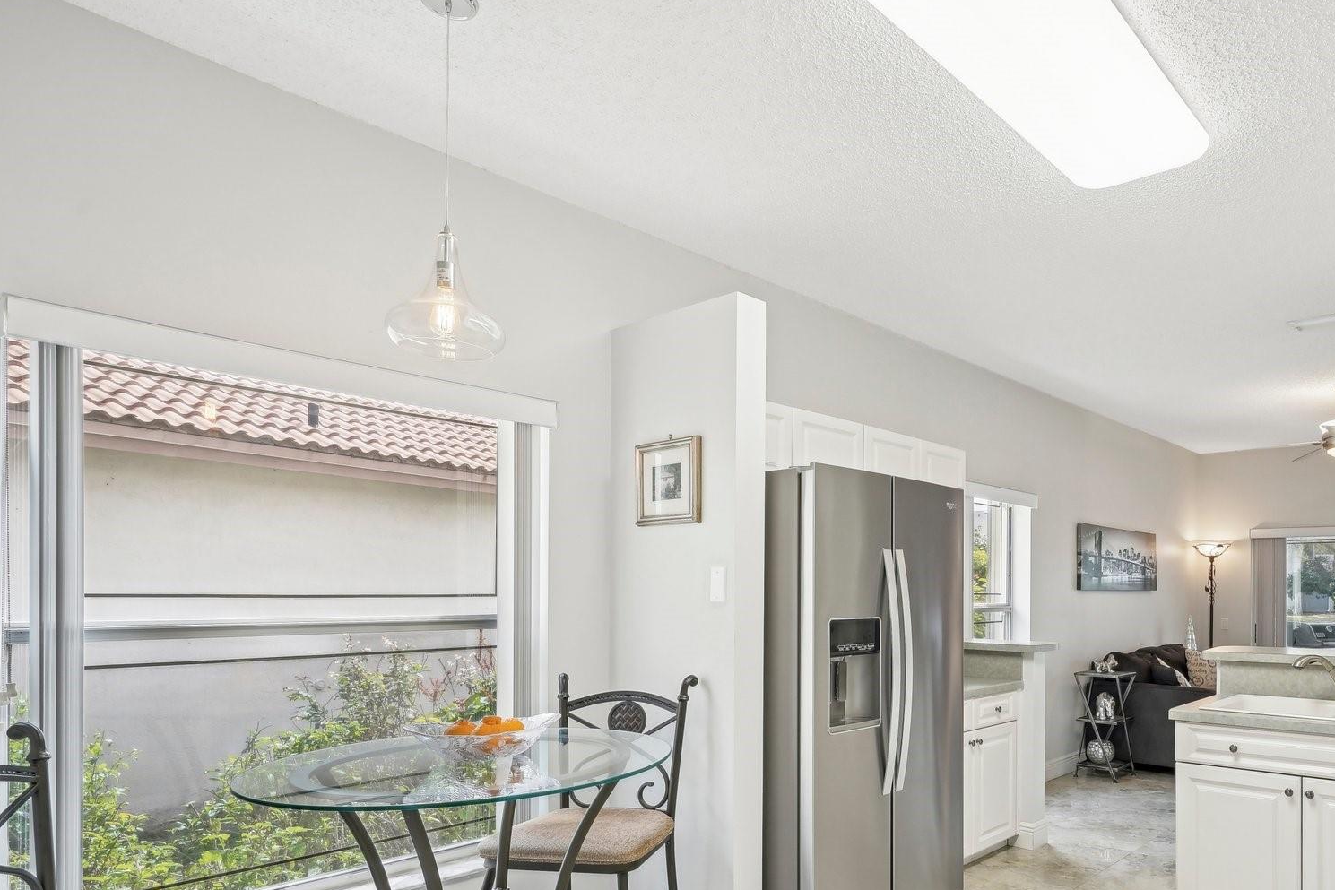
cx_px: 913
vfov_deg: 56.3
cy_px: 573
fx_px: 816
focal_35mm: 22
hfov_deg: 75.6
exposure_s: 1/30
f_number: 9
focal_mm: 16
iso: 320
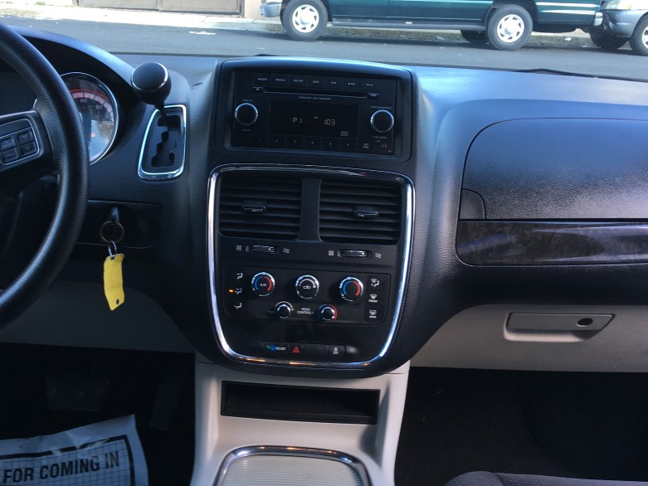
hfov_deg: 48.8
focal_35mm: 38
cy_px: 208
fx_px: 711
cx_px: 275
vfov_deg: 37.7
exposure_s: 1/60
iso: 32
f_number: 2.2
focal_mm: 4.15
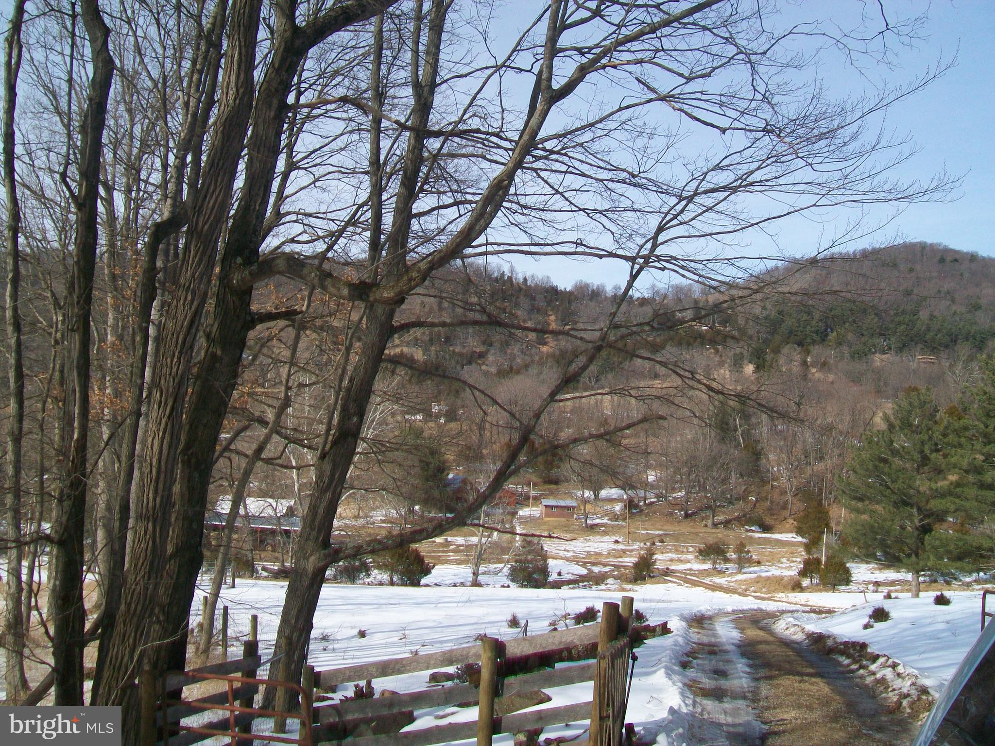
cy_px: 373
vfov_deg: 41.8
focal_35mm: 34
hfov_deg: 54.0
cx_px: 498
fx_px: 977
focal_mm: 6.1
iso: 64
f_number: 4.9
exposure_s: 1/400
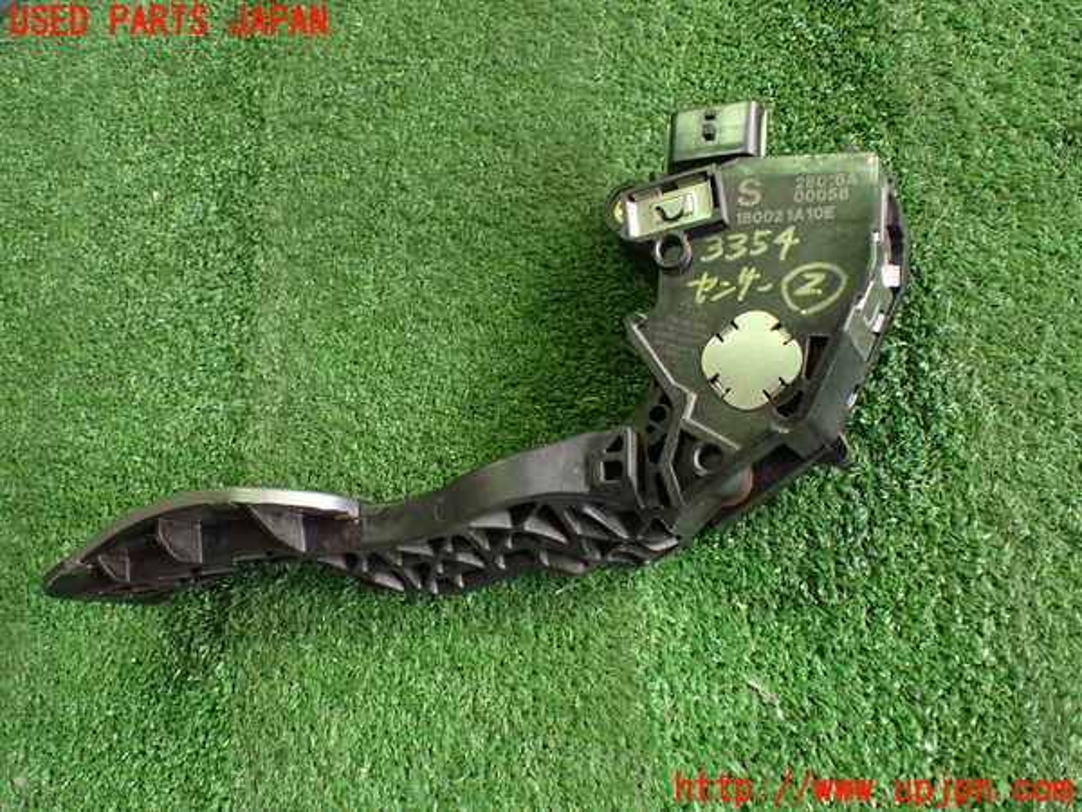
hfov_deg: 60.0
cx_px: 541
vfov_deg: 46.8
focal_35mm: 30
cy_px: 406
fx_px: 938
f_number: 2.3
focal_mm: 5.4
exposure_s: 1/125
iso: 800
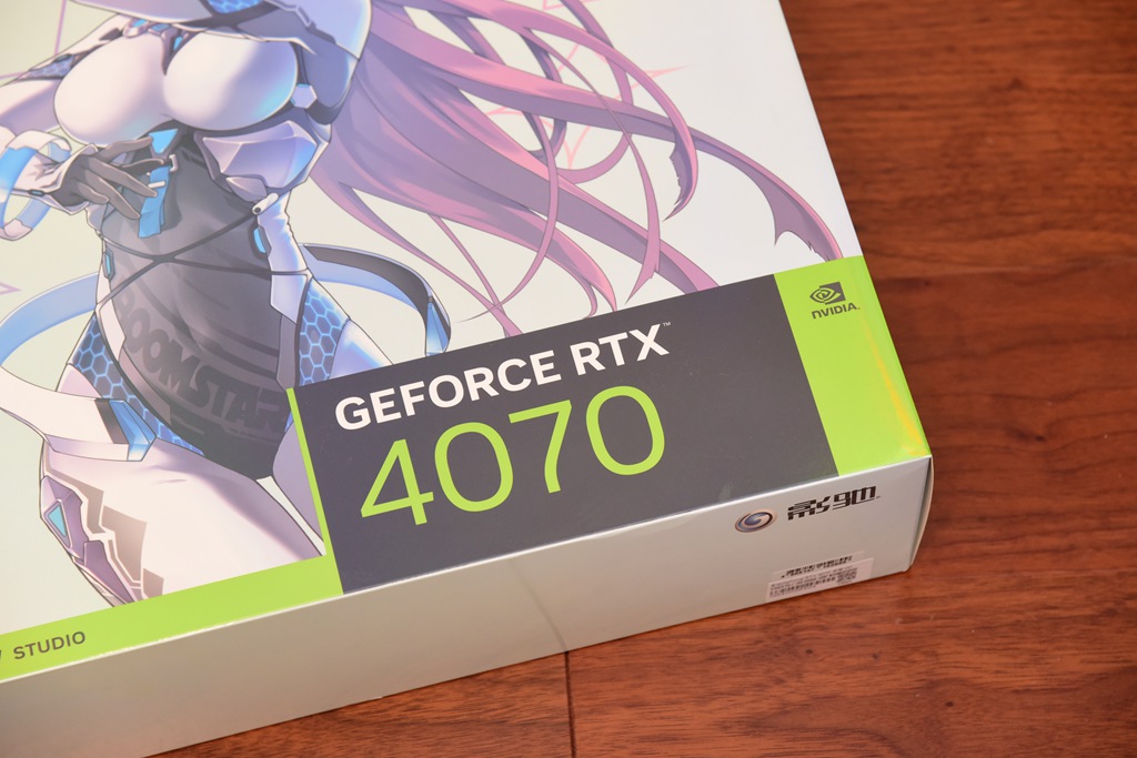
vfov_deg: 11.4
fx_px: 3790
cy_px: 379
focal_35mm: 120
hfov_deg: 17.1
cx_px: 568
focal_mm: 120
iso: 1600
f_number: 5.6
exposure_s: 1/60
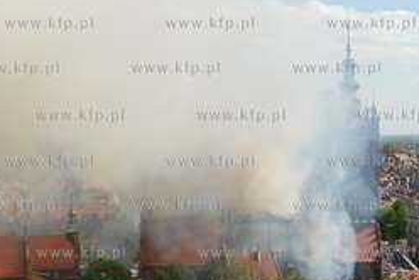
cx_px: 140
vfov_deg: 16.2
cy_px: 138
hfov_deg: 23.8
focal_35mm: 85
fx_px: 988
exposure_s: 1/640
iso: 100
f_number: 4.5
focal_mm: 35
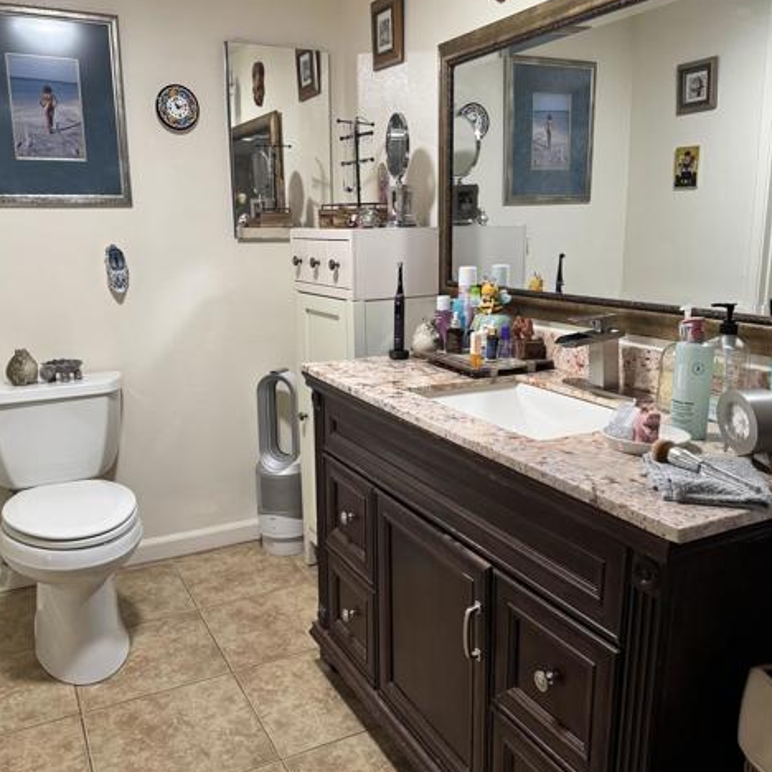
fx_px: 732
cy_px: 398
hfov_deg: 55.6
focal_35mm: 29
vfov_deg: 55.6
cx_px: 381
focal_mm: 6.76
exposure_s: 1/60
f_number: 1.78
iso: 320
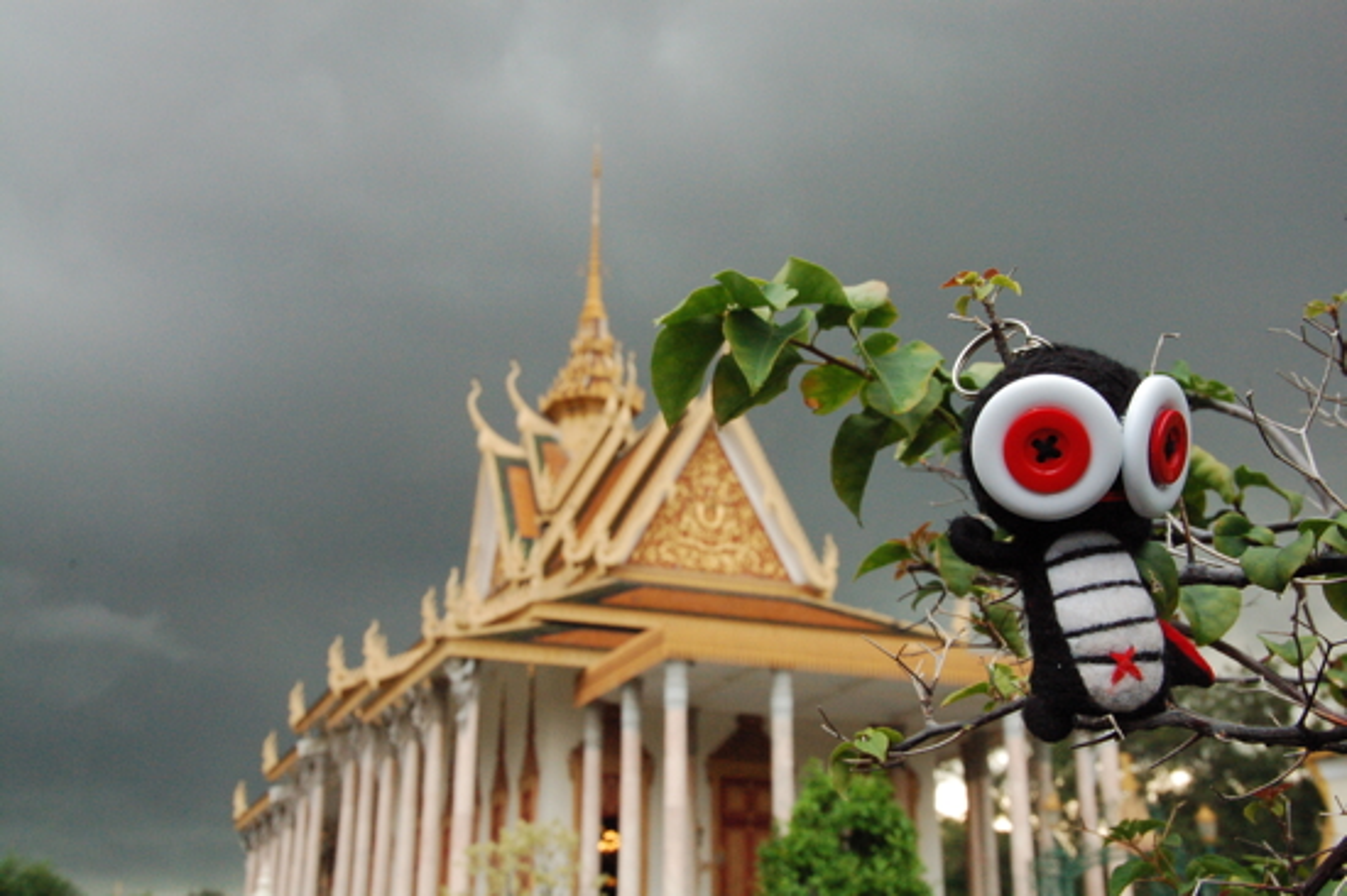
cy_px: 448
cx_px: 674
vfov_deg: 28.0
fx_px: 1795
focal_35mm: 48
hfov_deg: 41.1
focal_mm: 32
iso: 1600
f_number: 16
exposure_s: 1/60
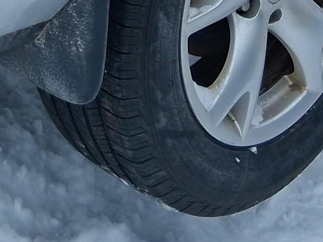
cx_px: 45
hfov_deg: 13.1
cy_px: -352
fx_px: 1399
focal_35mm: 150
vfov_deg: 8.9
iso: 25
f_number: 1.8
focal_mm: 3.98
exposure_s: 1/389
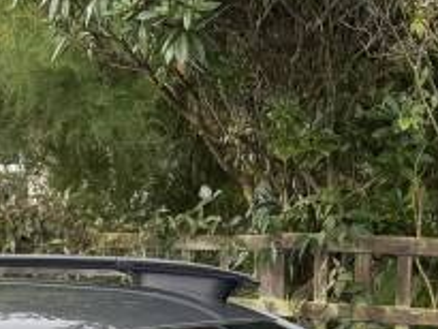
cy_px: 735
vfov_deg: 10.9
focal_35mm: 120
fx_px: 1519
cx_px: 184
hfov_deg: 16.4
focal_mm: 6.76
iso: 80
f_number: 1.78
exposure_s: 1/436
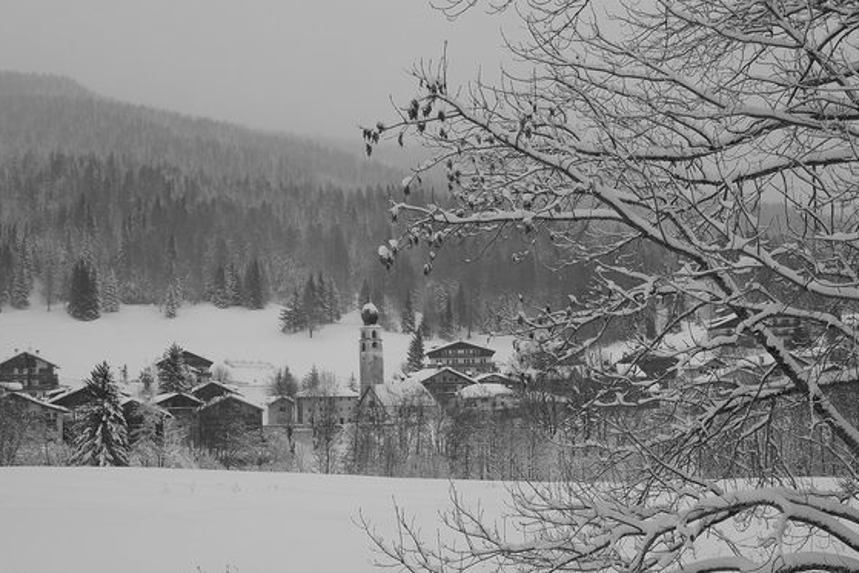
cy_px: 301
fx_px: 1050
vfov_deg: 30.5
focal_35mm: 44
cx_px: 441
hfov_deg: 44.5
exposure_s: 1/500
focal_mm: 27
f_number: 6.4
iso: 400
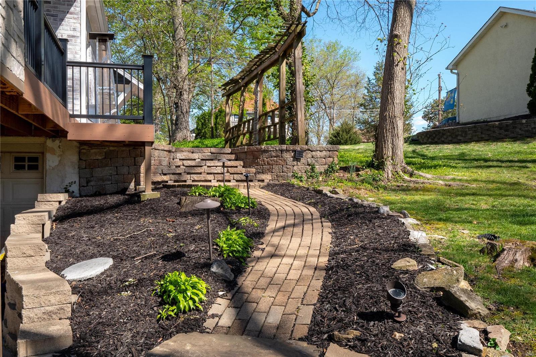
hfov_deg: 61.9
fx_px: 447
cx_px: 268
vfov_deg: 43.6
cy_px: 178
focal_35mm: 30
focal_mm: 15
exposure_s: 1/320
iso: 400
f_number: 8
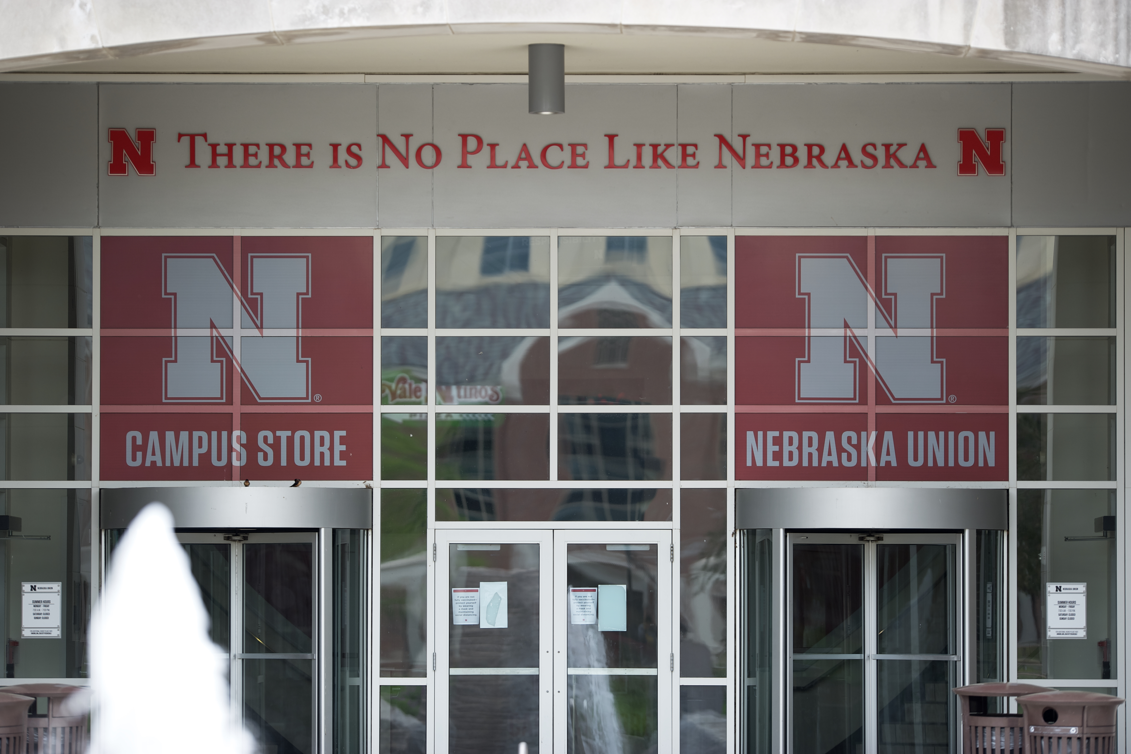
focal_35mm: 201
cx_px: 567
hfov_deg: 10.2
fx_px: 6315
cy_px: 377
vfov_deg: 6.8
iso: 200
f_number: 2.2
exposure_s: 1/320
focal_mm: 200
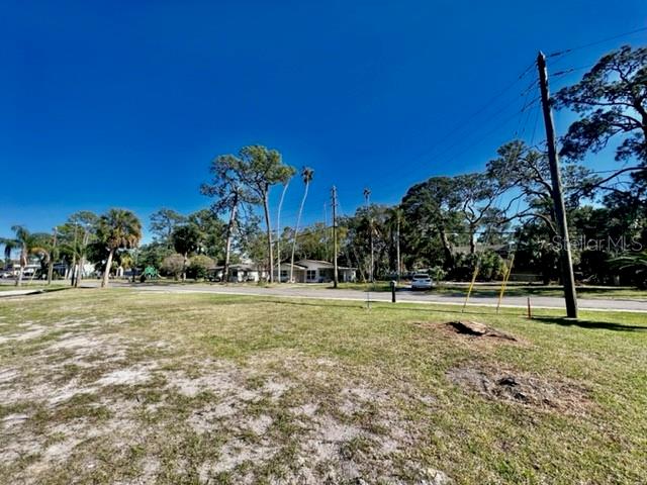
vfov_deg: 89.9
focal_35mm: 13
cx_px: 324
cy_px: 242
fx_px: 243
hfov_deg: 106.2
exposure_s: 1/1143
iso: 32
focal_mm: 1.57
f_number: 1.8
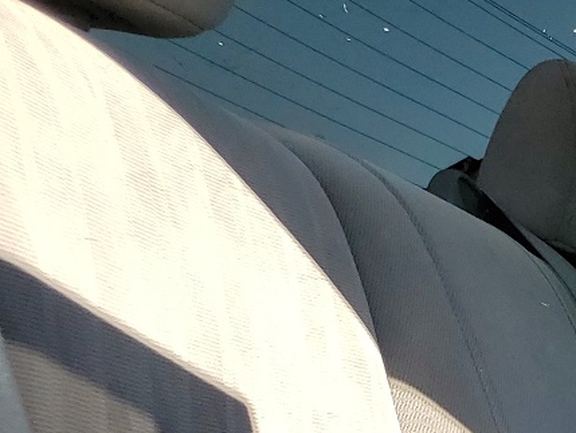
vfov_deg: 13.7
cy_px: 766
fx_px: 1615
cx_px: 932
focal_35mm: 97
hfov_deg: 17.6
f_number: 1.5
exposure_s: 1/667
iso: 50
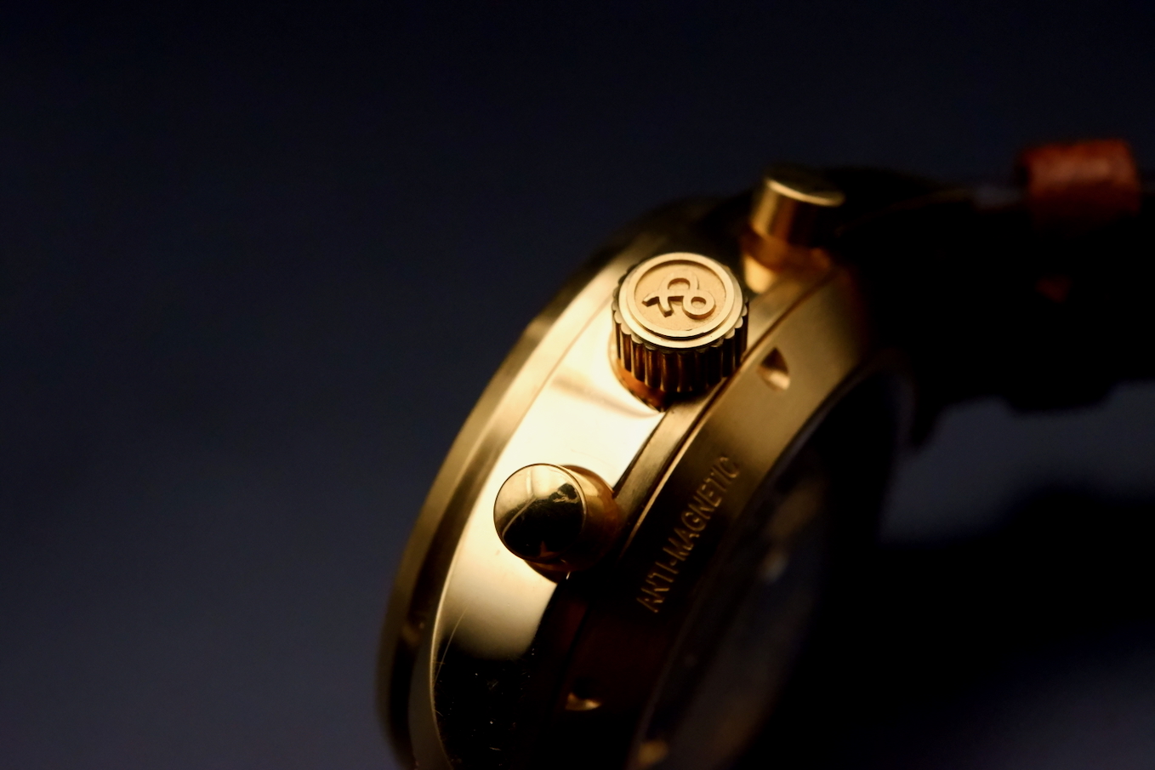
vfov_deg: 28.6
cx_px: 578
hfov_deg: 41.9
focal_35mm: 47
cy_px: 385
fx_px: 1508
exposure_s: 1/4000
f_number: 9
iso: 6400
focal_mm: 31.5
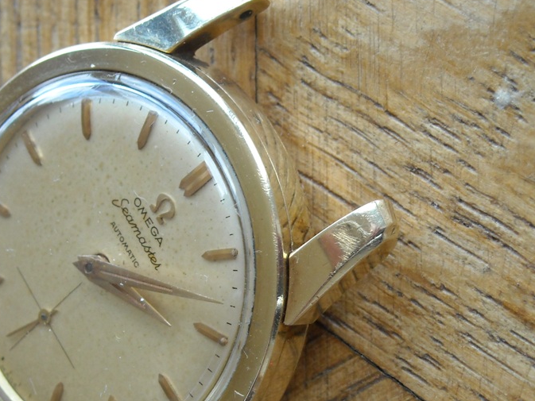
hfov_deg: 13.8
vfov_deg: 10.4
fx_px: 2210
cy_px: 255
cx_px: 204
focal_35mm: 143
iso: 147
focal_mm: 15.32
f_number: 4.4
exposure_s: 1/60
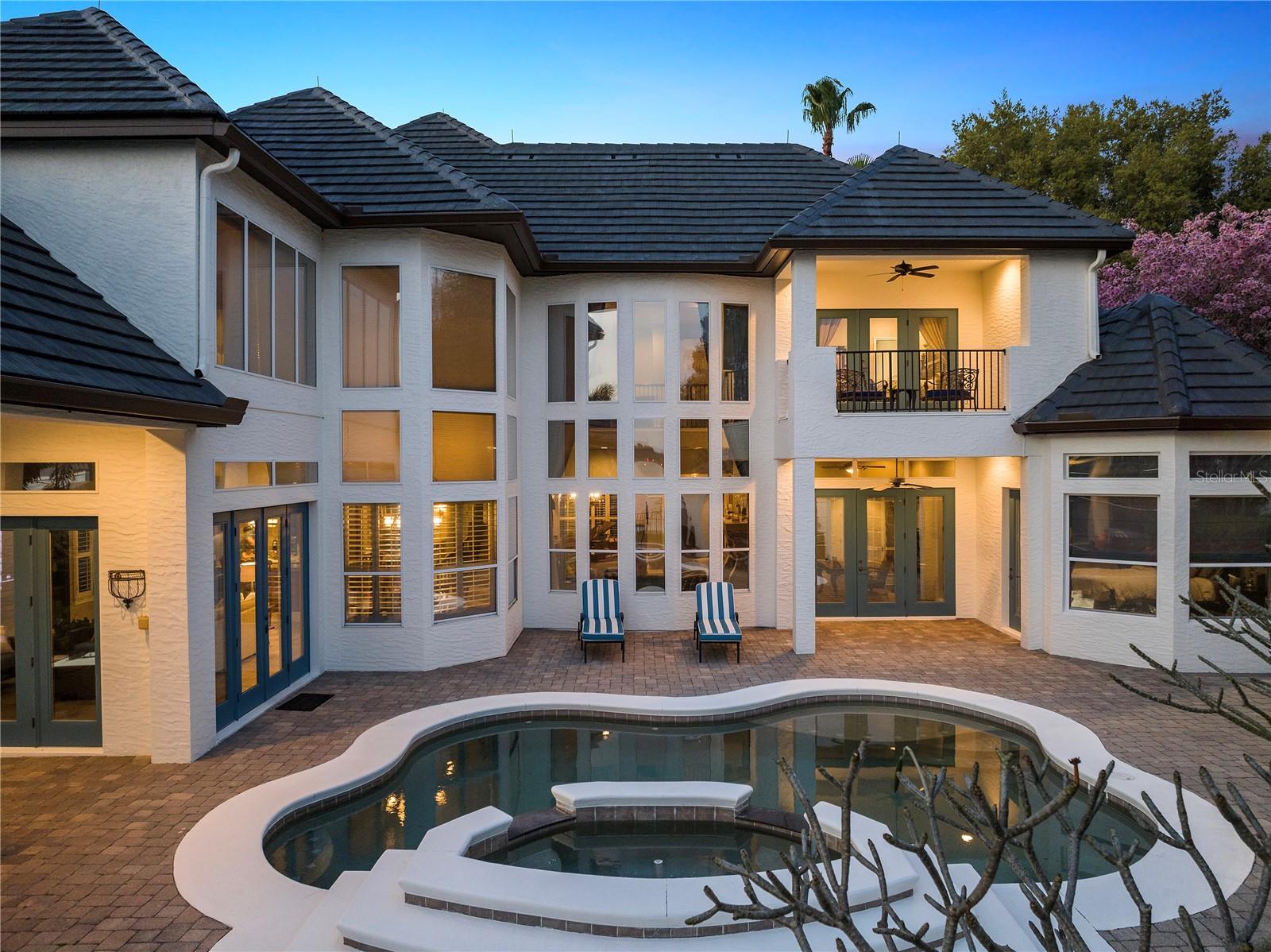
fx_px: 881
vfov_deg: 56.8
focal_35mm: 24
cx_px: 636
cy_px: 476
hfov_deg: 71.6
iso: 440
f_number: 2.8
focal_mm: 12.29
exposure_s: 1/15
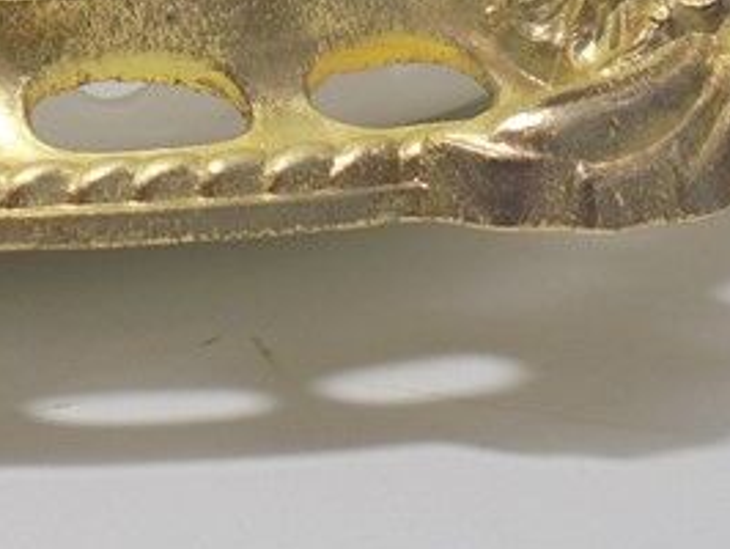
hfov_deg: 18.8
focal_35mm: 98
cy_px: -185
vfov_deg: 14.4
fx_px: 2069
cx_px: -178
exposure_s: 1/80
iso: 100
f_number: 3.7
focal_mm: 5.3
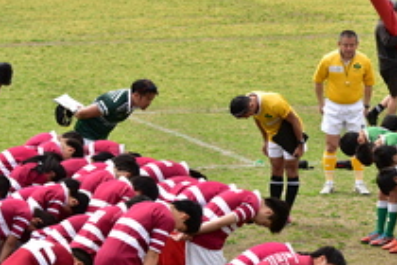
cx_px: 348
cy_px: 190
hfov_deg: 10.2
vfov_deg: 6.9
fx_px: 2205
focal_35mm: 200
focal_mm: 70
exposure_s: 1/400
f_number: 5
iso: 100
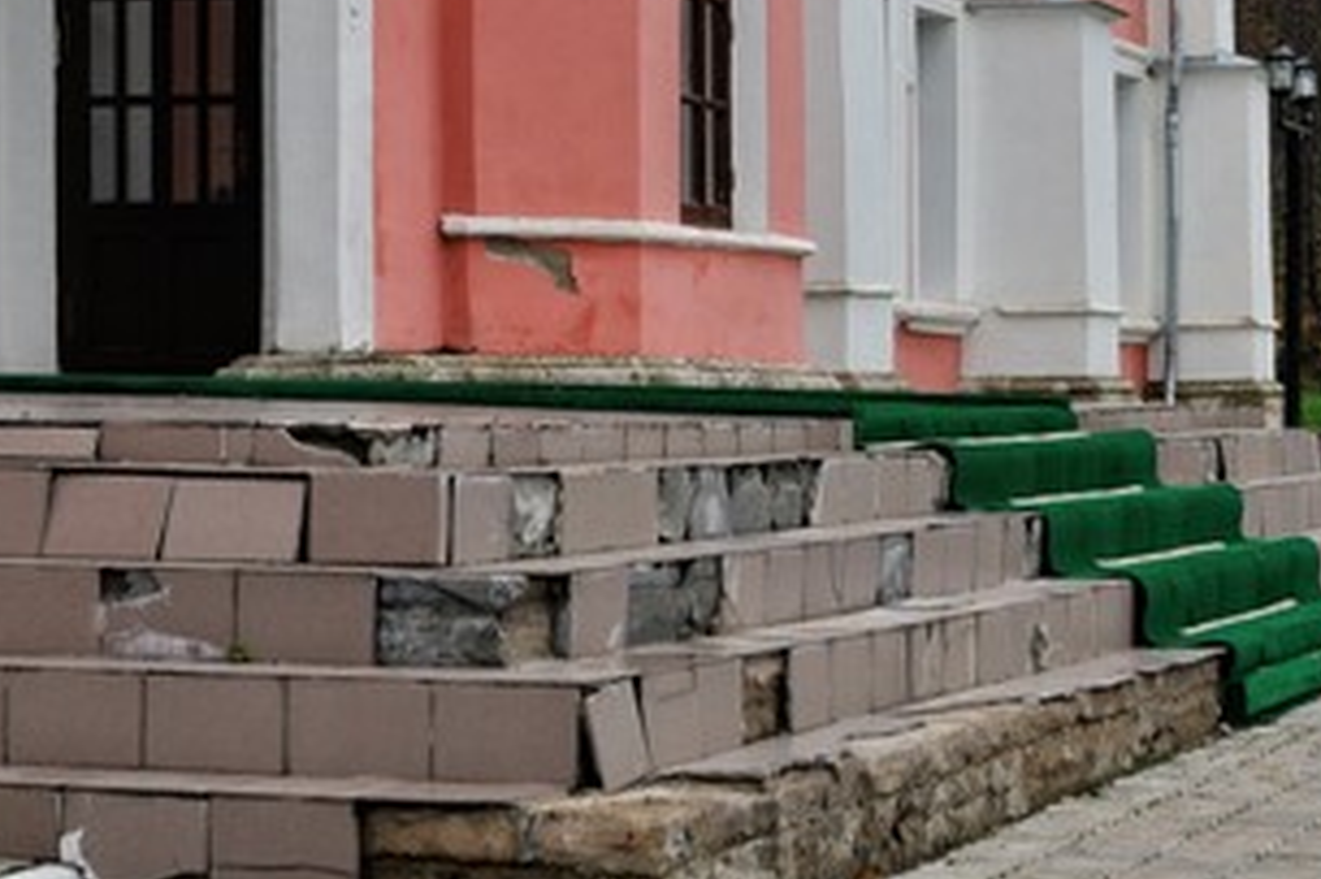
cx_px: 840
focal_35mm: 106
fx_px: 3887
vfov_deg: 12.5
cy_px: -232
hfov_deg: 19.2
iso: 250
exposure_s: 1/250
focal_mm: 24
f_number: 7.1
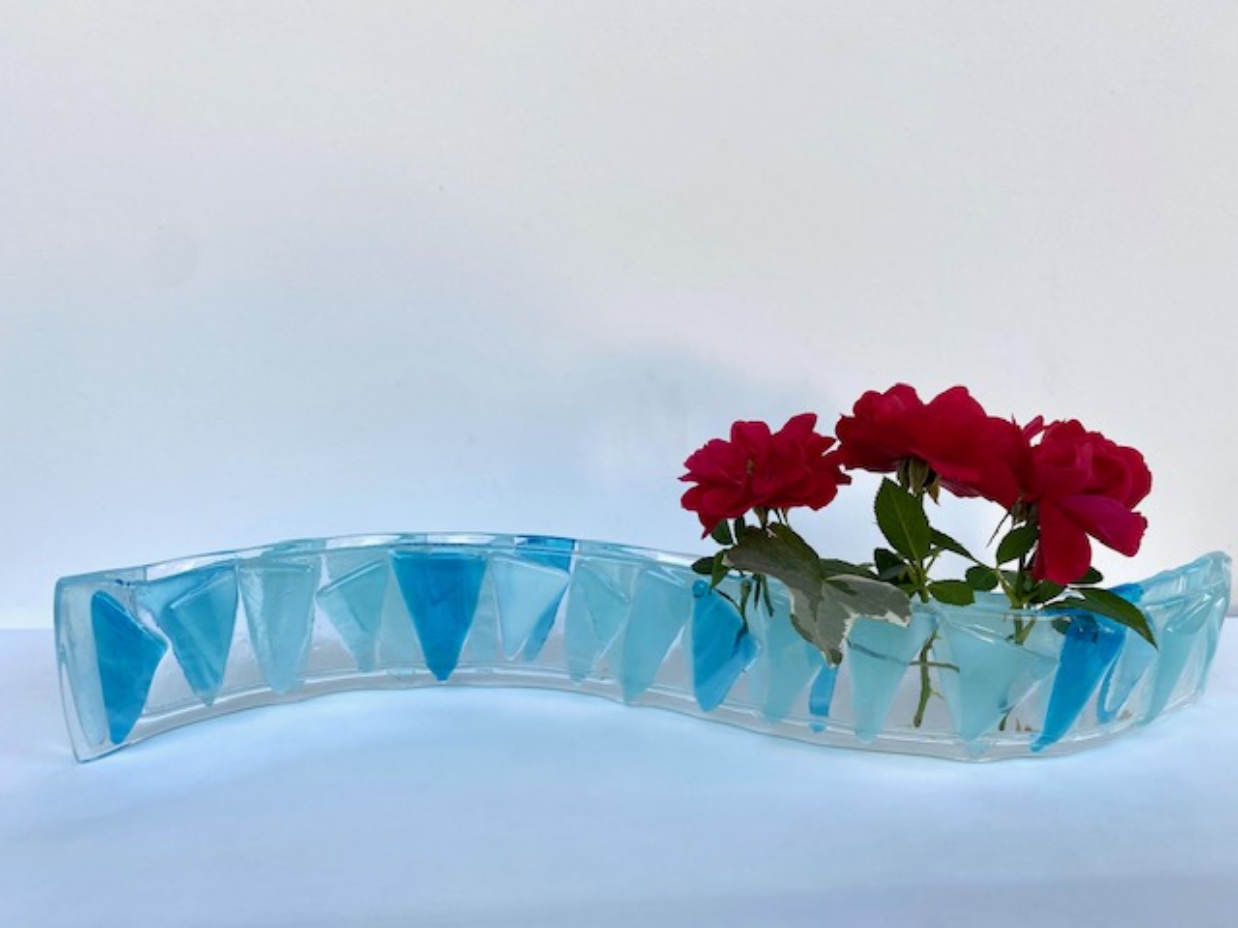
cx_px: 619
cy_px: 464
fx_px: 930
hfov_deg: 67.3
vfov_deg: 53.1
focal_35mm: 26
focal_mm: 4.25
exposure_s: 1/144
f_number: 1.8
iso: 32
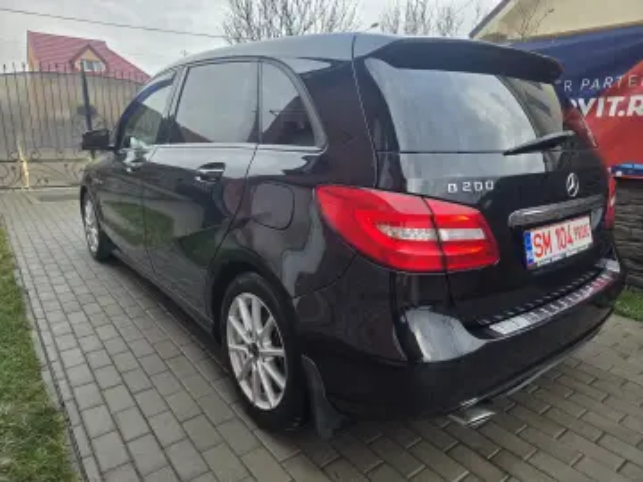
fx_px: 427
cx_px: 322
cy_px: 241
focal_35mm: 23
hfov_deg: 73.9
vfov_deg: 58.9
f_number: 1.7
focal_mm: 6.3
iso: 16
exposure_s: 1/126
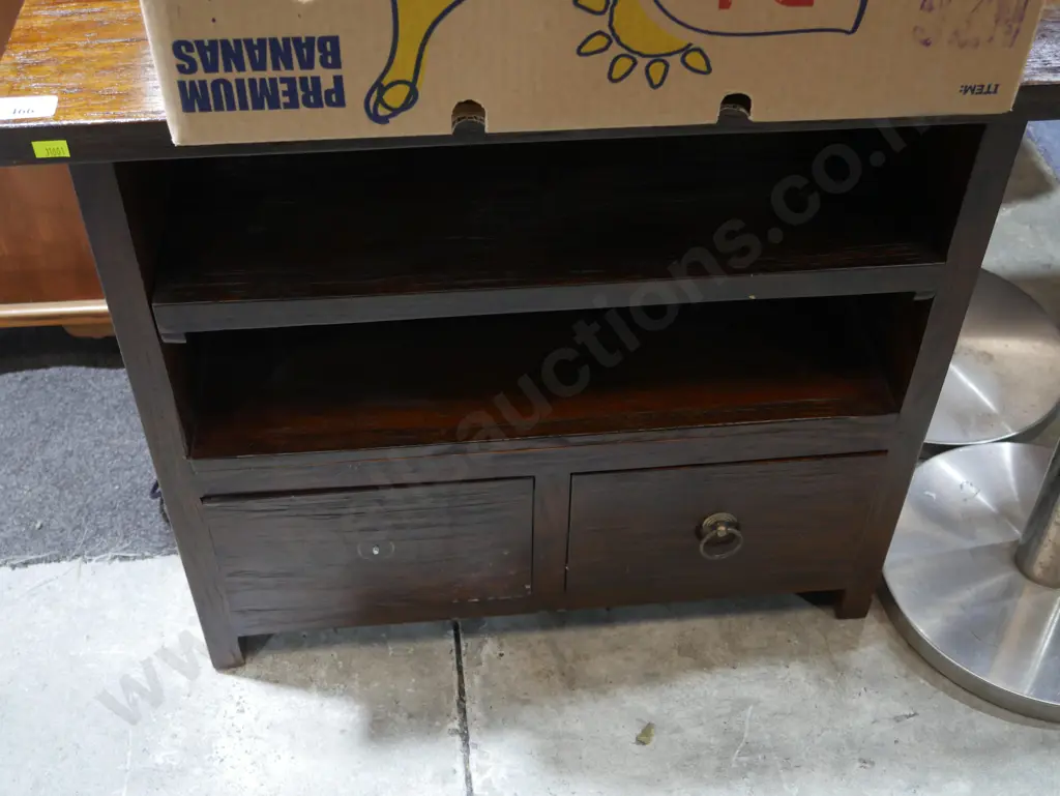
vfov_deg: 34.4
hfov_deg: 44.8
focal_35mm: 42
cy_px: 398
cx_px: 530
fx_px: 1287
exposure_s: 1/60
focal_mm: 21
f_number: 4.6
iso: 1250
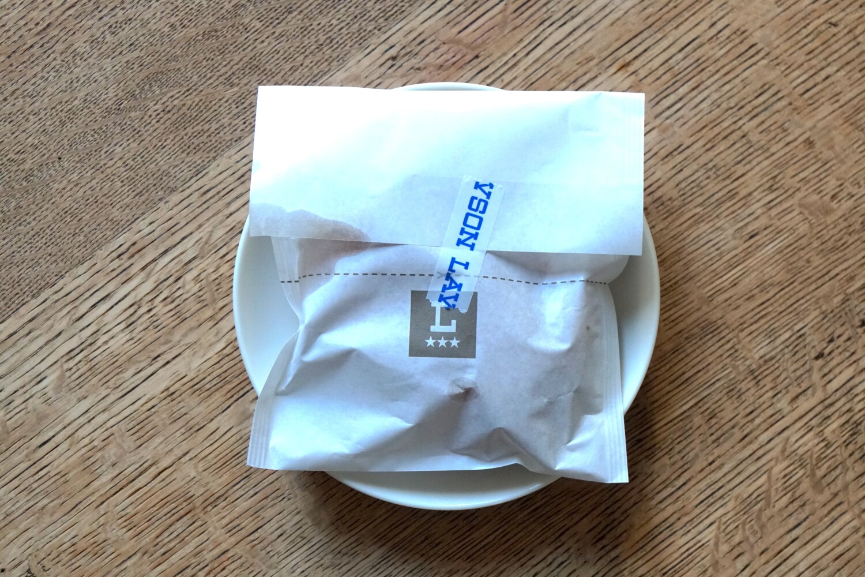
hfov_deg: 25.5
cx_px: 432
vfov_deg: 17.2
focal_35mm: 80
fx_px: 1910
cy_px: 288
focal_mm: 53
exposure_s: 1/250
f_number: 6.3
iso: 1600
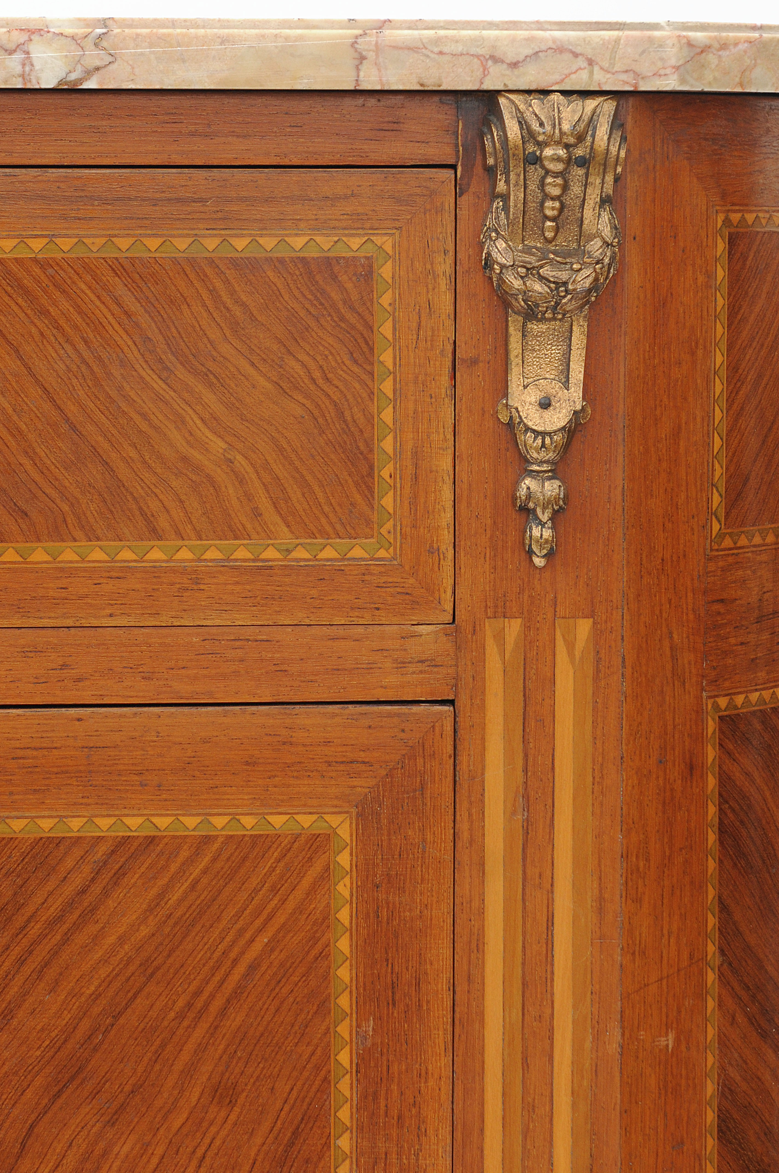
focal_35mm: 105
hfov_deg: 13.0
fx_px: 3417
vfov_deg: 19.5
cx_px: 390
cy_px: 586
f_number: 5.6
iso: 400
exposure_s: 1/320
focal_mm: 70
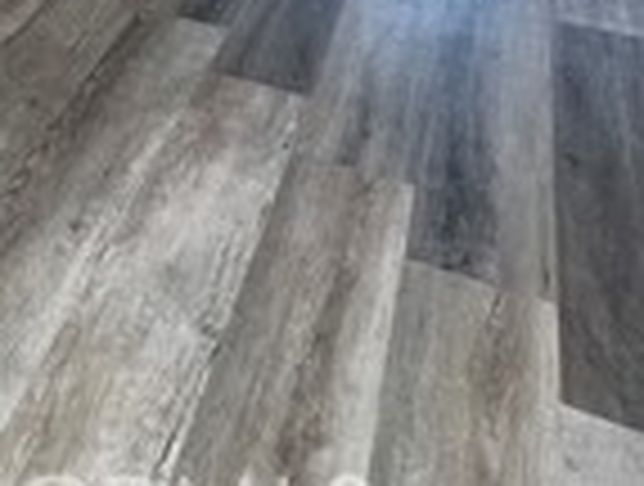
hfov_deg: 27.1
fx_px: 1082
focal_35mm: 58
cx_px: -221
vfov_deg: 17.6
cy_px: -500
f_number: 1.8
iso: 250
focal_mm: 1.57
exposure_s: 1/99
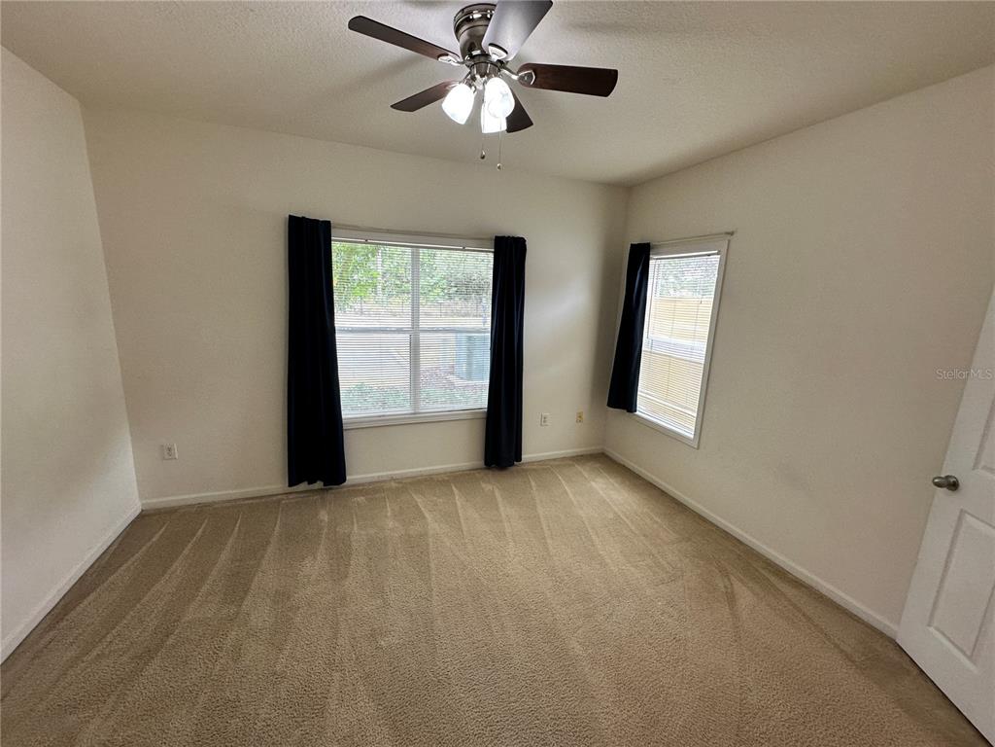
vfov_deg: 85.7
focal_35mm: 14
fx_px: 402
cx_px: 498
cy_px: 374
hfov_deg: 102.1
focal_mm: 2.22
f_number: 2.2
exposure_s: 1/120
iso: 100
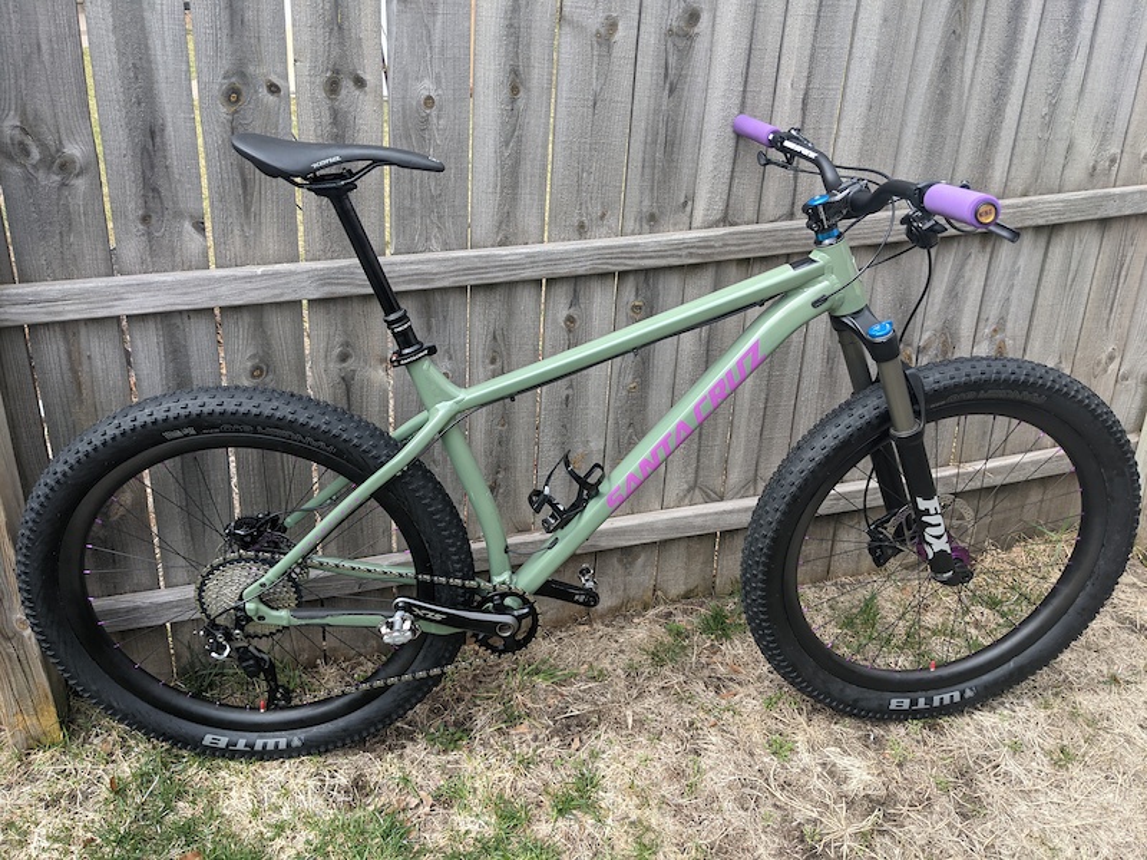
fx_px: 895
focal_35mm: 27
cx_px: 574
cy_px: 430
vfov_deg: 51.4
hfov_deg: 65.3
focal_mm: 4.38
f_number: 1.73
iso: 52
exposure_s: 1/734
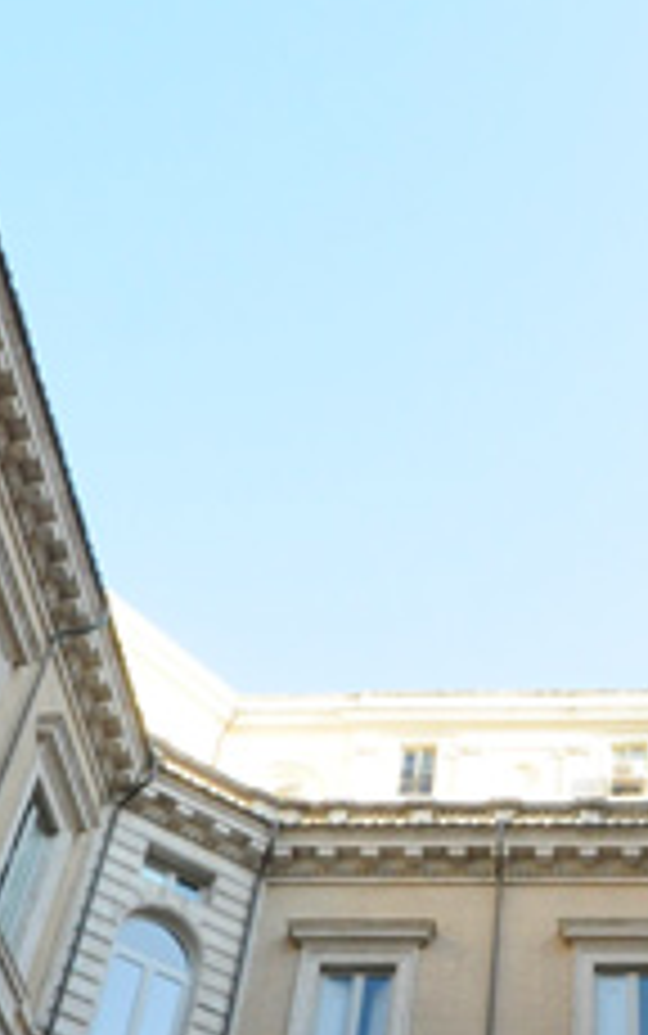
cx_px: 583
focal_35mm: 53
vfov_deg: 37.6
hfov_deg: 23.8
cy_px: 720
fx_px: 1496
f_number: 14
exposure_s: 1/100
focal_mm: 10
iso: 800
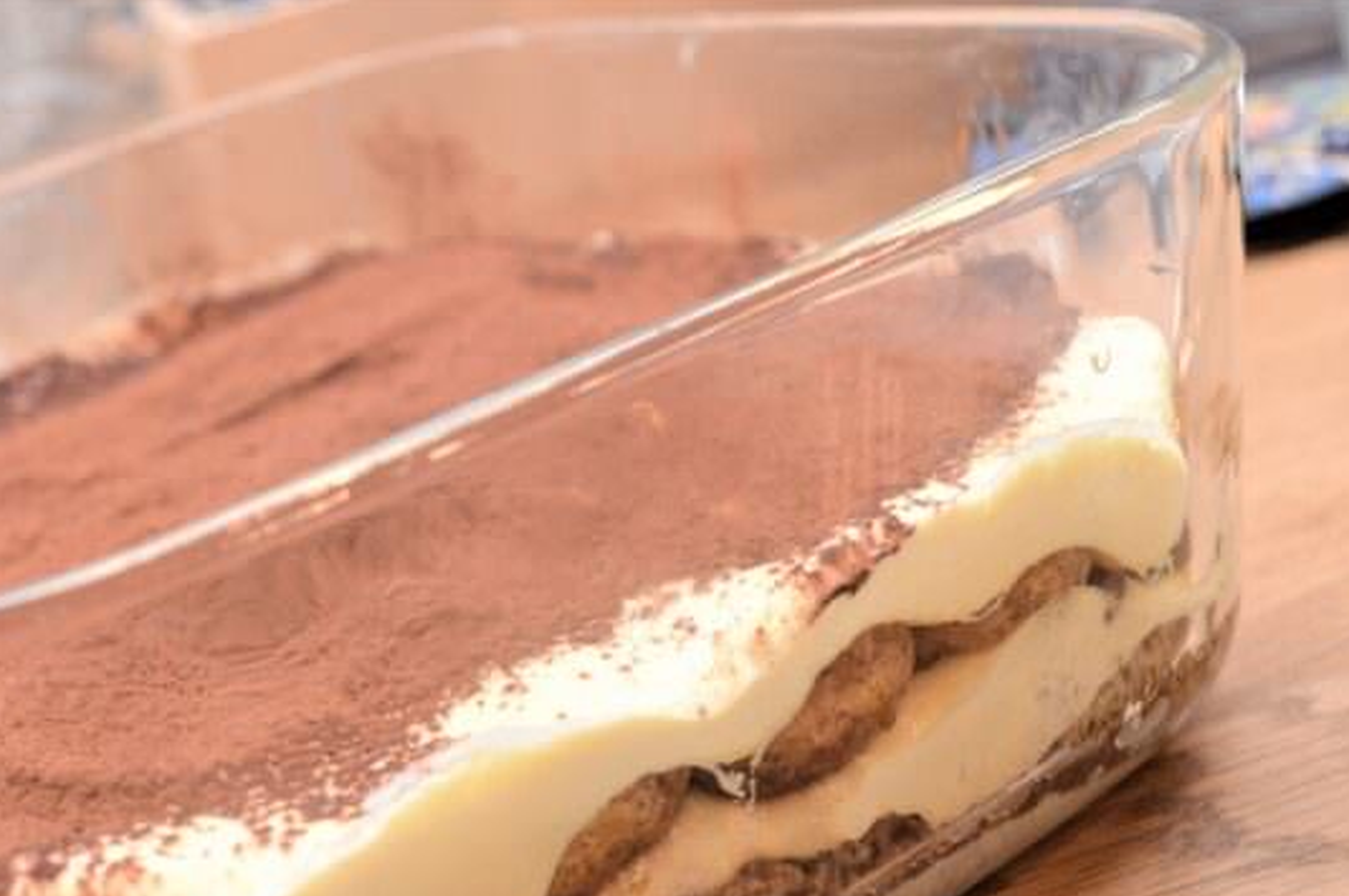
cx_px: 430
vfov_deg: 21.5
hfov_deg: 31.8
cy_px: 638
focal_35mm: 63
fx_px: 2347
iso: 1600
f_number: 4.5
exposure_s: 1/60
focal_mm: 29
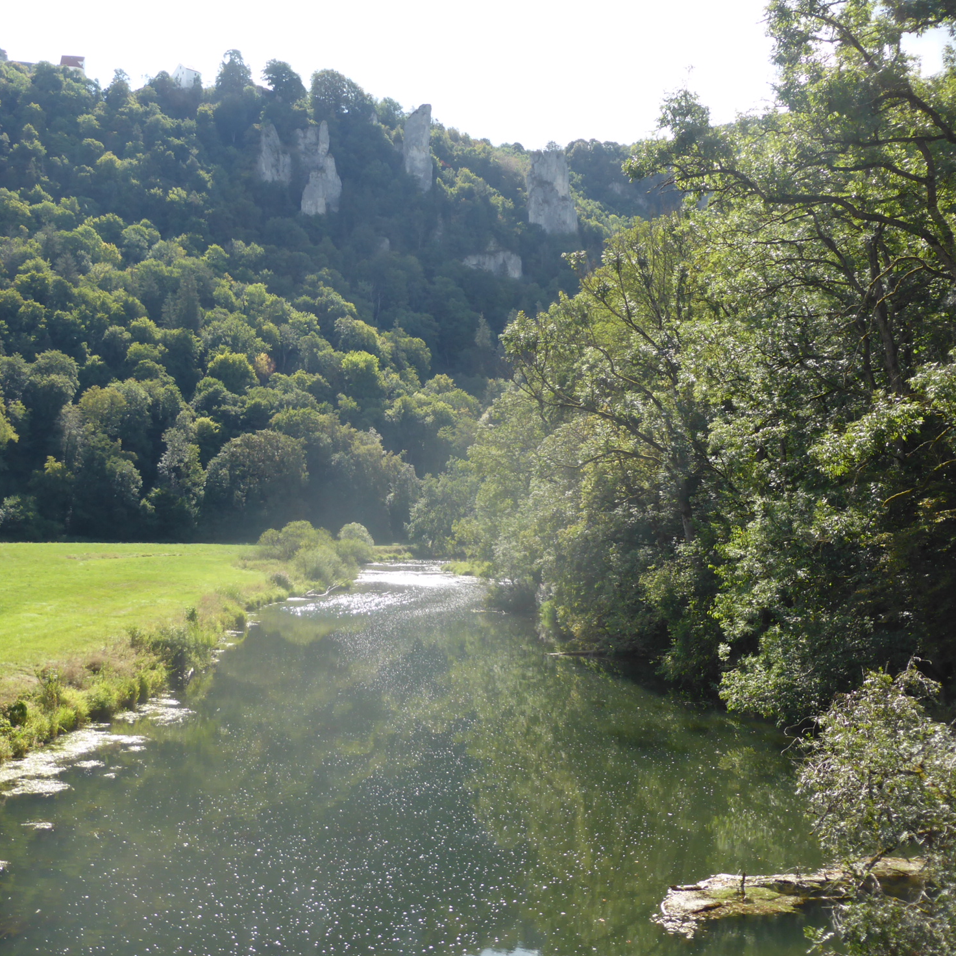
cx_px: 340
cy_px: 465
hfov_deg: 38.8
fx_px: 1344
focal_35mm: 43
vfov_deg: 39.2
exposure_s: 1/400
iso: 100
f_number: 3.7
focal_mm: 6.1
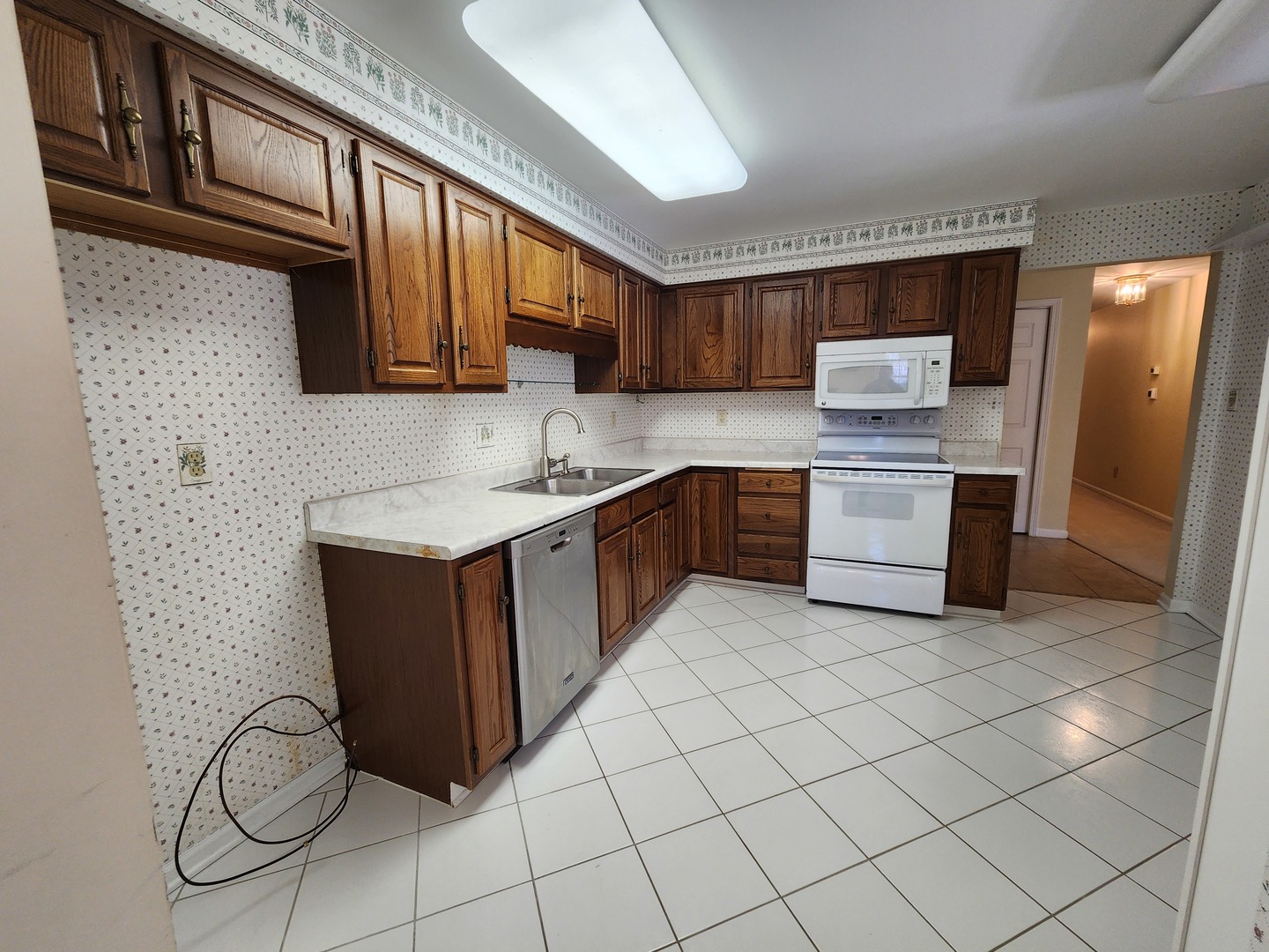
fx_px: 477
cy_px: 476
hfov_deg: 106.2
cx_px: 634
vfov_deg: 89.9
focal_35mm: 13
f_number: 2.2
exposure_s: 1/60
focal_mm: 2.2
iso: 160
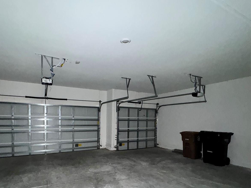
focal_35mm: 19
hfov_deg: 83.8
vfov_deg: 66.9
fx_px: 138
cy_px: 124
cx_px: 103
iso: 800
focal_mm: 2.22
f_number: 2.2
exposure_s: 1/16
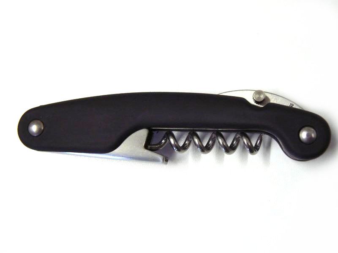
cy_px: 126
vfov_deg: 31.5
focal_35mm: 46
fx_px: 449
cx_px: 169
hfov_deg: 41.2
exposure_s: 1/30
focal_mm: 7.7
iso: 200
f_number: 2.8
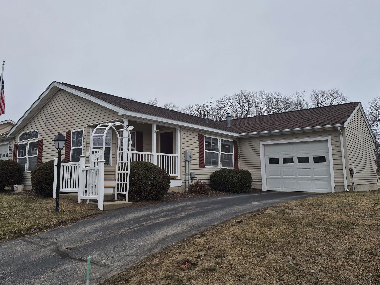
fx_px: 296
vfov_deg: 51.3
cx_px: 165
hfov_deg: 65.0
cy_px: 130
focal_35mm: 27
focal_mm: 5.4
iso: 80
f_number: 1.8
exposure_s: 1/7440
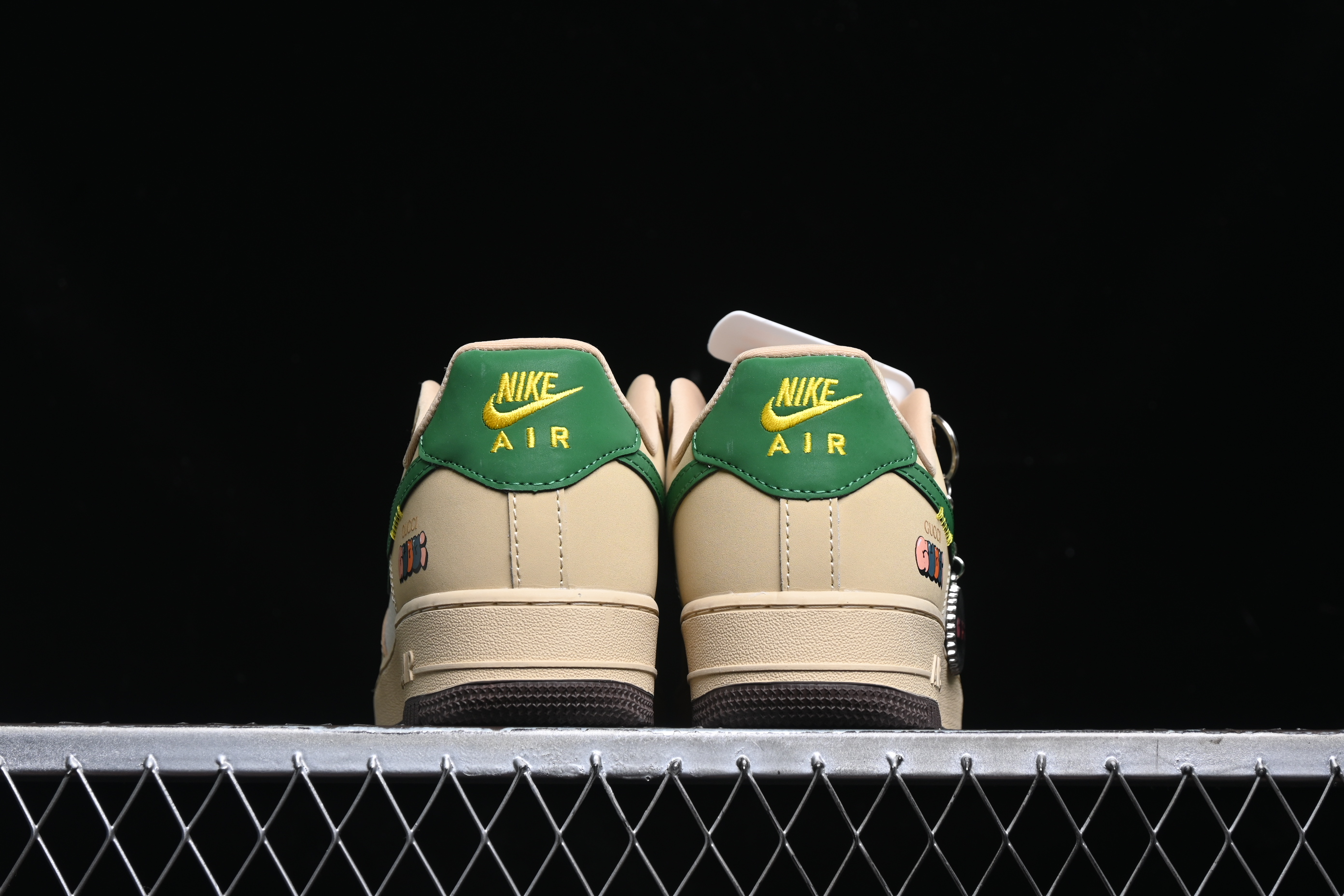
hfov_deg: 27.0
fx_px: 2800
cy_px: 448
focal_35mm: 75
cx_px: 672
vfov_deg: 18.2
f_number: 6.3
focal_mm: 50
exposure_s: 1/60
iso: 160
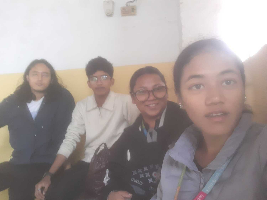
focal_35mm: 32
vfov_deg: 44.2
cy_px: 100
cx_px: 134
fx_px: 247
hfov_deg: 56.8
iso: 200
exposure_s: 1/20
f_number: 2
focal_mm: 2.66
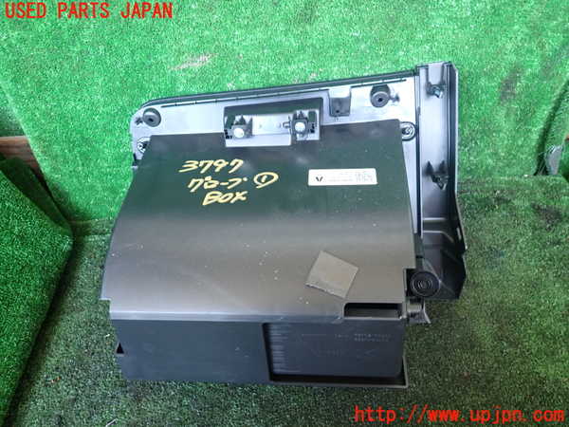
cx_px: 284
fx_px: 411
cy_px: 214
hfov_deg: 69.4
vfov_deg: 54.9
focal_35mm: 25
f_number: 2
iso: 250
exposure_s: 1/30
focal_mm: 4.5
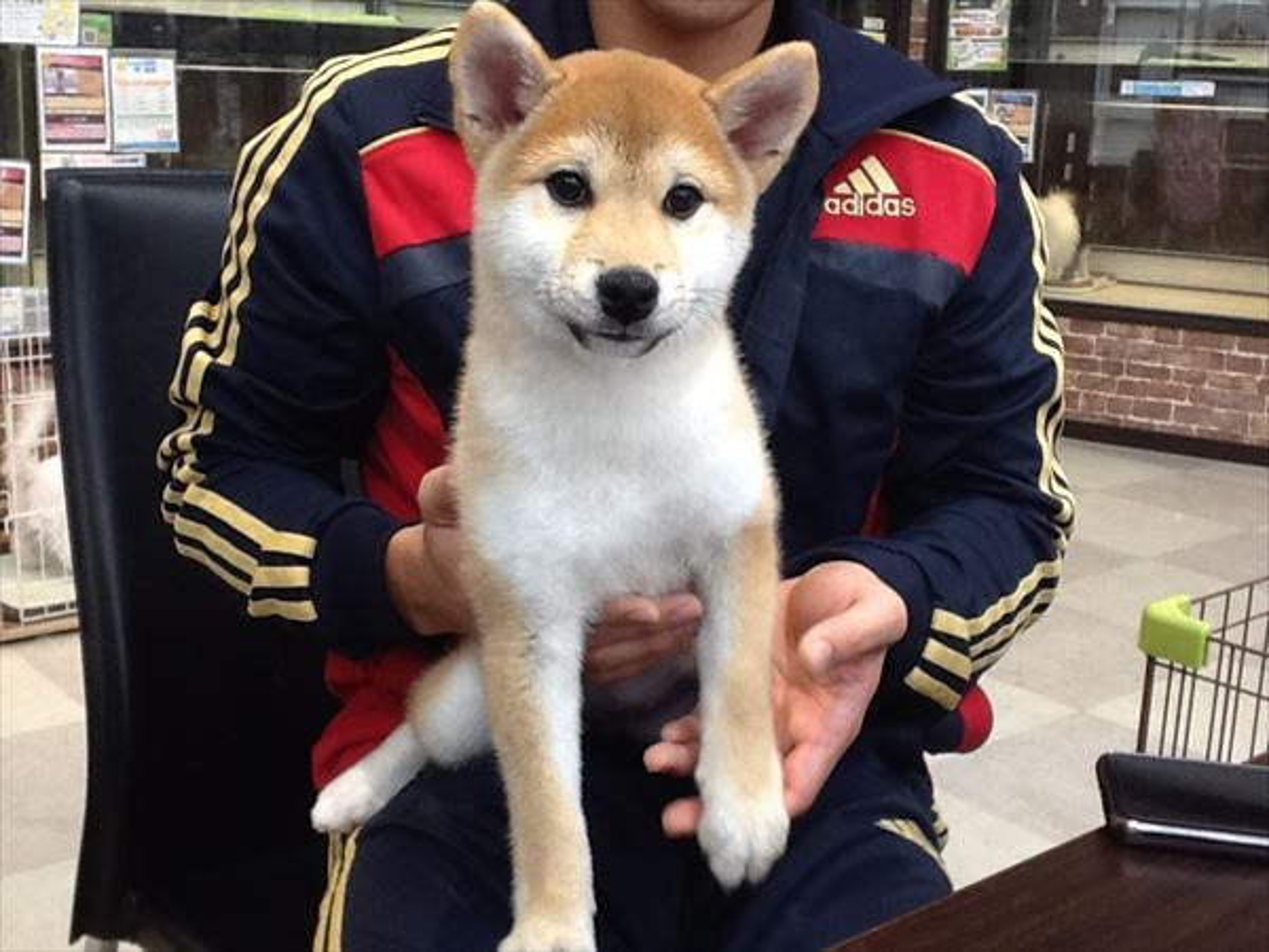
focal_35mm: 44
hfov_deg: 42.9
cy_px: 476
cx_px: 634
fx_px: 1613
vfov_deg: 32.9
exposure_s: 1/30
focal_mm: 2.03
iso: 64
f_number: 2.4
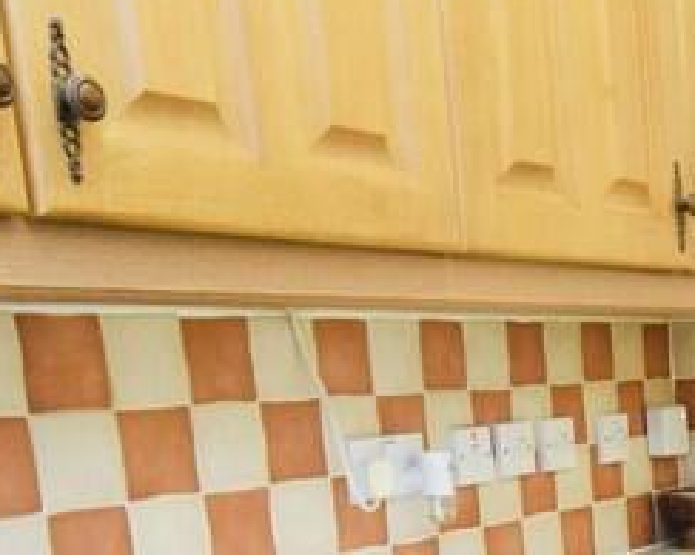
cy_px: 710
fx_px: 1213
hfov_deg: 31.5
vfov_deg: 23.1
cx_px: 513
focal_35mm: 59
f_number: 3.5
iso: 3200
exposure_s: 1/60
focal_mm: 10
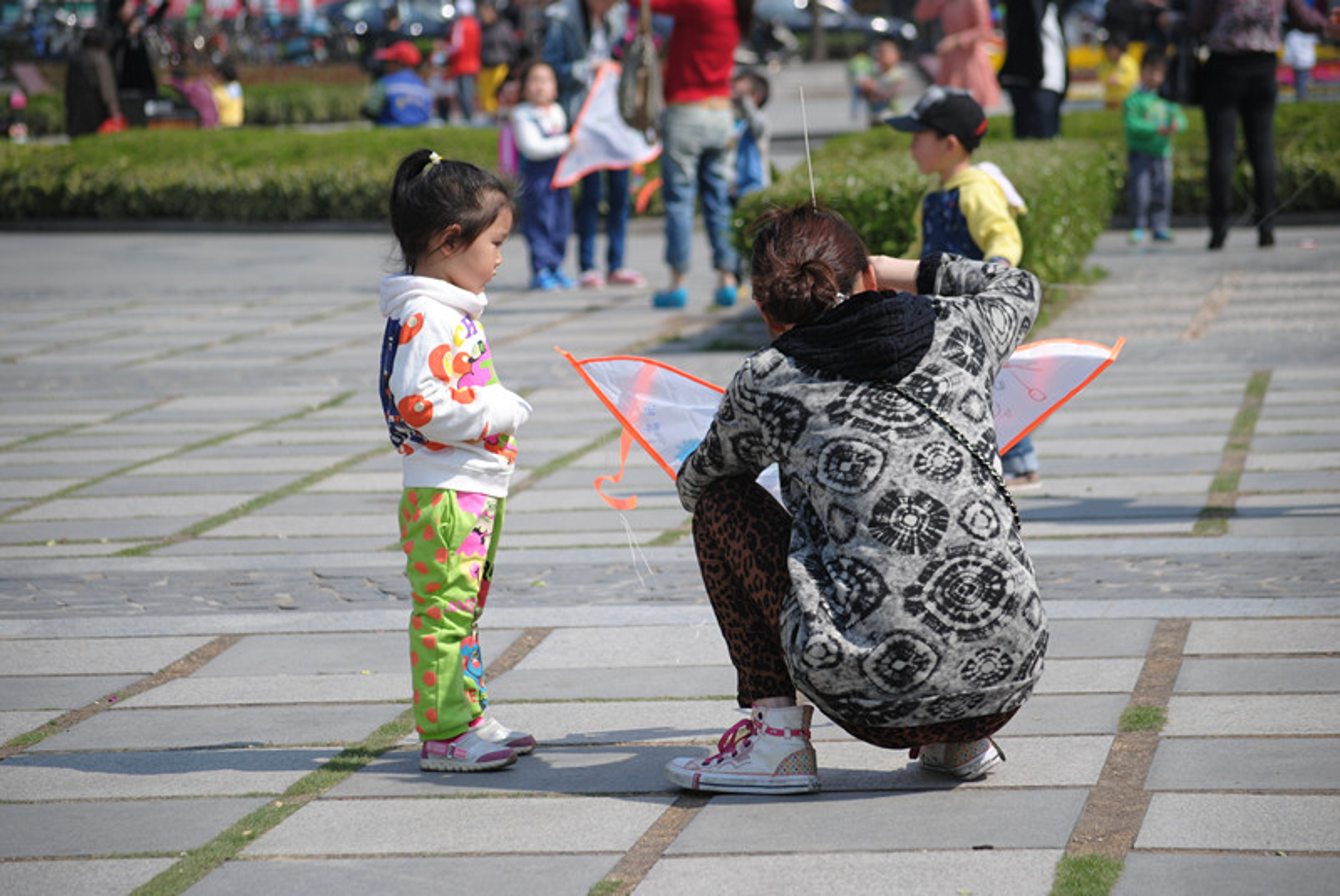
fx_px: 5029
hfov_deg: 15.2
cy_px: 448
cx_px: 670
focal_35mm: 135
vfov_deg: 10.2
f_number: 4.5
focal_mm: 90
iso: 100
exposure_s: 1/800
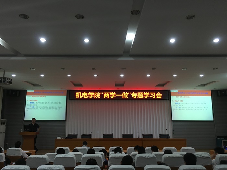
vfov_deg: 48.2
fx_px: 190
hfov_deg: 61.7
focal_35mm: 29
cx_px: 114
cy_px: 85
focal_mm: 4.15
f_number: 2.2
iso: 125
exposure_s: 1/33
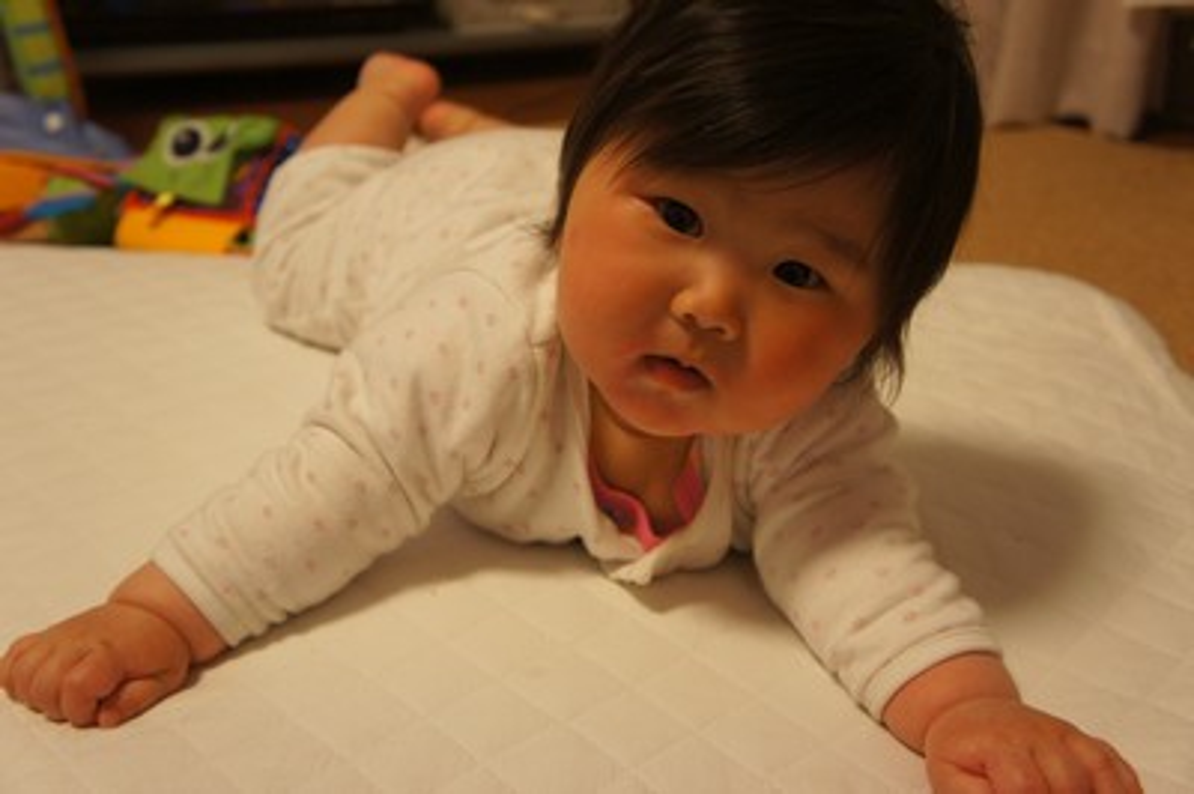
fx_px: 1342
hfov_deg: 48.0
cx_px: 597
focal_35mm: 40
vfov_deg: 33.0
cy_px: 397
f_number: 4
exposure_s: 1/50
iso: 800
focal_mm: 27
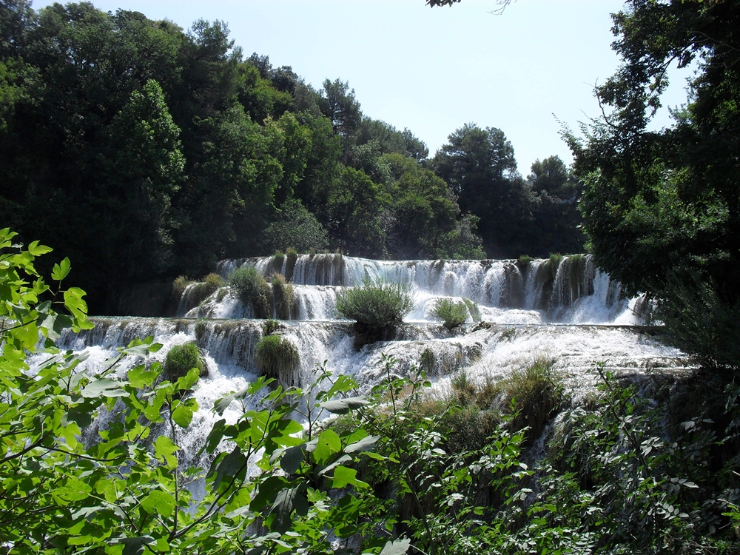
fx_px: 748
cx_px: 370
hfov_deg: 52.6
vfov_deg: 40.7
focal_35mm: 35
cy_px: 278
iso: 100
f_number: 8.4
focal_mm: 6.3
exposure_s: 1/250
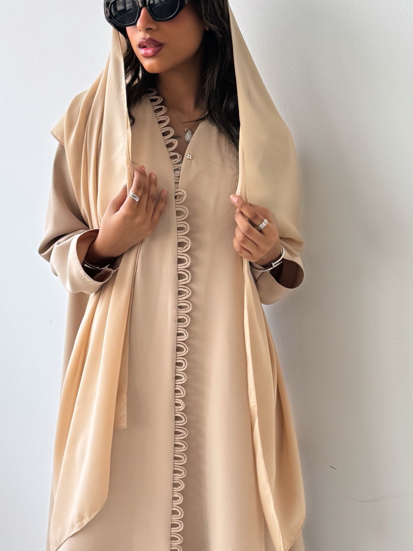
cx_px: 209
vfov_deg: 44.8
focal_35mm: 42
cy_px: 277
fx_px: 668
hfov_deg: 34.3
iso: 80
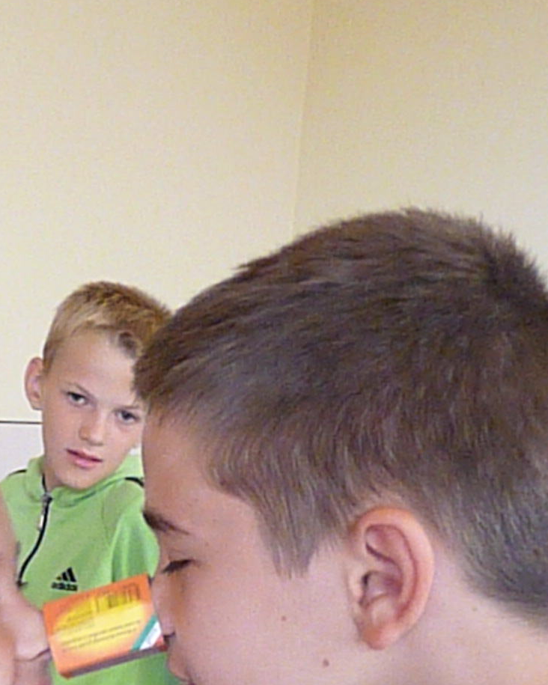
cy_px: 548
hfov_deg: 25.0
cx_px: 43
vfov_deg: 31.1
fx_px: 1196
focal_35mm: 59
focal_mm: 4.8
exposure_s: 1/25
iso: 1600
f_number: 2.8
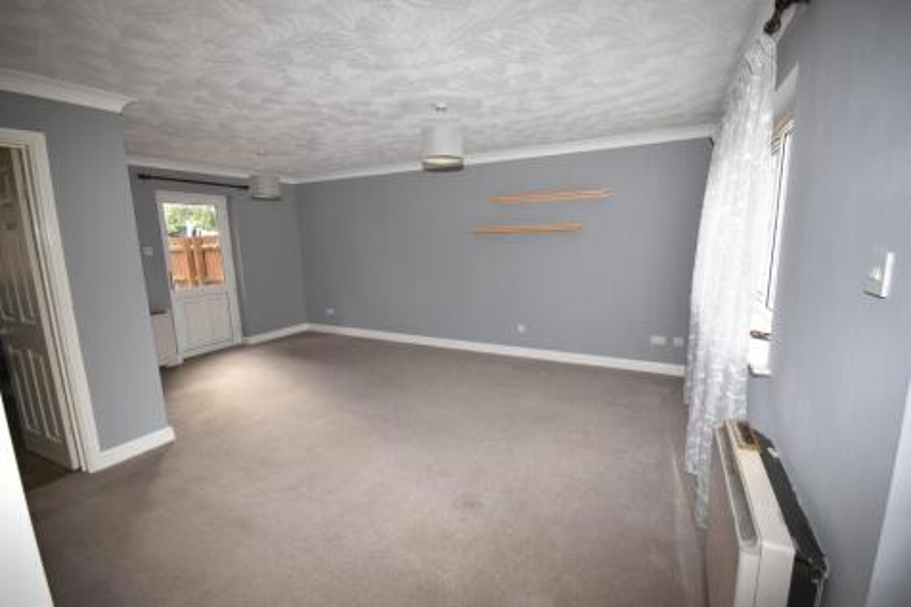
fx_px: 379
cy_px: 304
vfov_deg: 77.3
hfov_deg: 100.4
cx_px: 456
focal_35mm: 15
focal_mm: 10
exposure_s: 1/60
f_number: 6.3
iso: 640
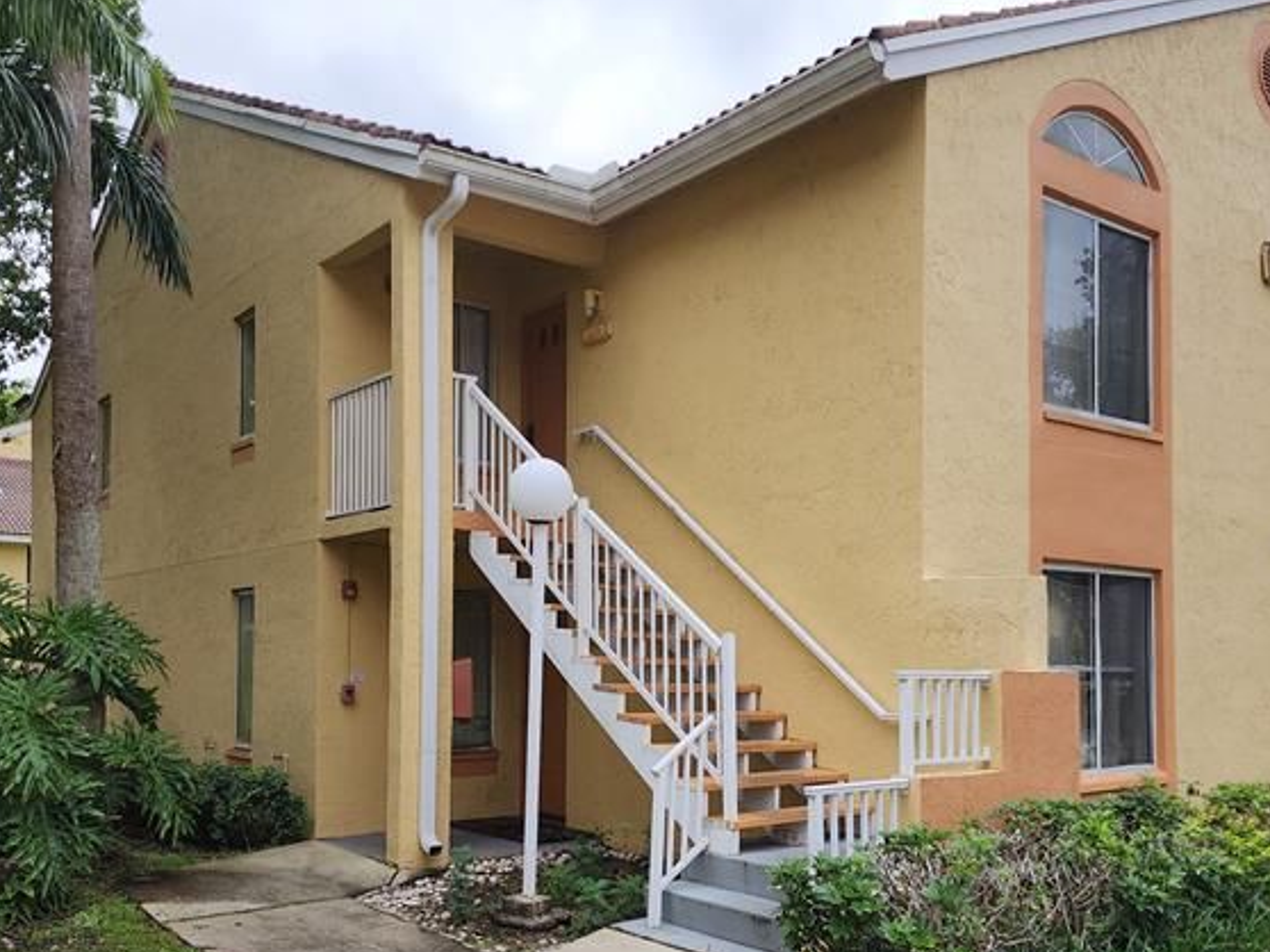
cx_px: 671
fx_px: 1210
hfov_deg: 55.3
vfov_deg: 42.5
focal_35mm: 33
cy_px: 610
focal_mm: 6.4
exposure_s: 1/919
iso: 12
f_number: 1.8
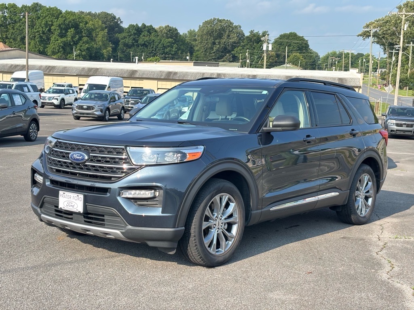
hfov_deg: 36.8
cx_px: 207
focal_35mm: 52
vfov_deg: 28.0
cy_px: 155
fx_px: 622
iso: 32
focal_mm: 5.96
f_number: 1.6
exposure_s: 1/318
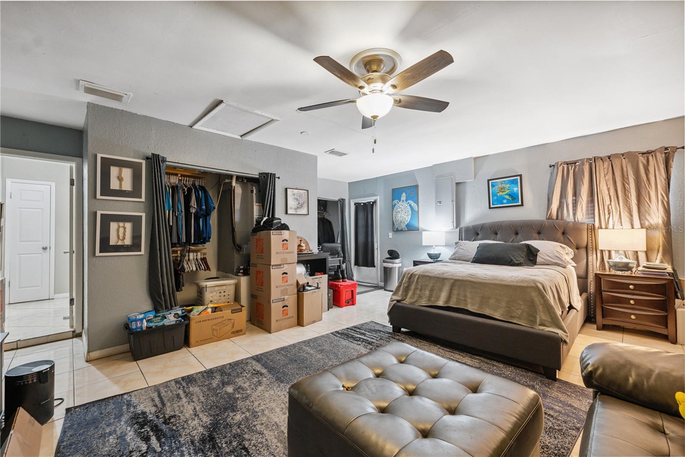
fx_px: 266
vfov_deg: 81.2
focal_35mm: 14
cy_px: 228
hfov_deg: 104.3
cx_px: 342
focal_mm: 14
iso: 1250
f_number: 8
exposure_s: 1/5
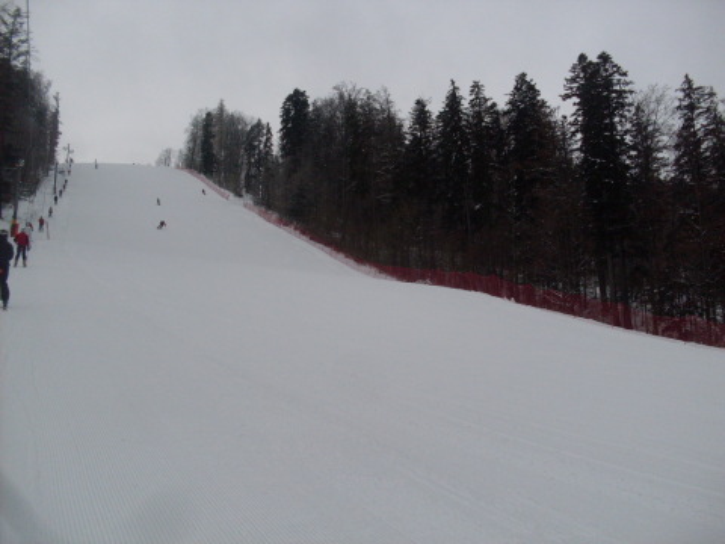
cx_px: 362
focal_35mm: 38
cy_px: 272
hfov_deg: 49.0
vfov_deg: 37.7
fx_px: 796
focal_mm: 6.3
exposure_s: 1/500
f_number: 2.8
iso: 80
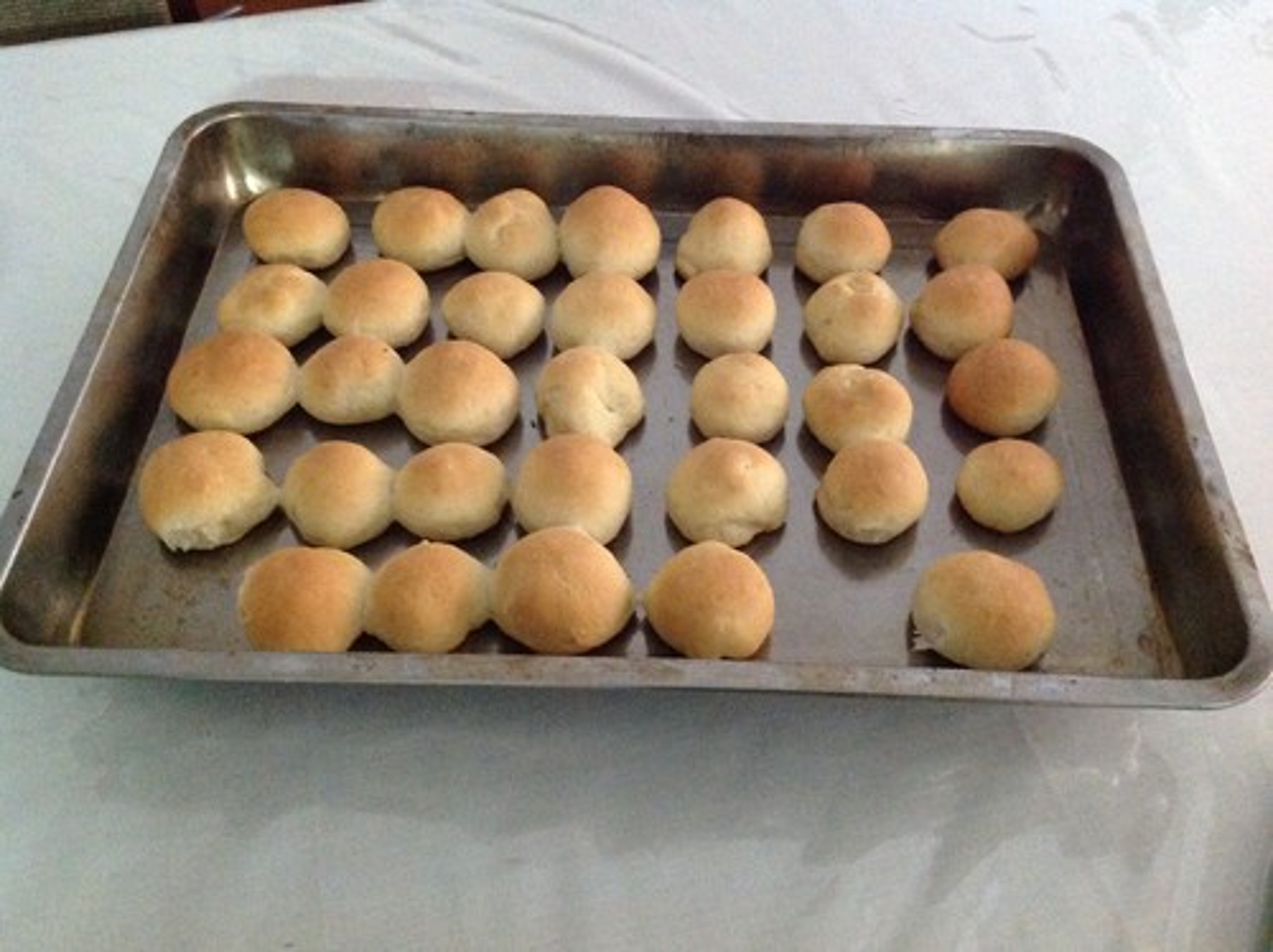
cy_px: 476
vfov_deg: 40.6
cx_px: 636
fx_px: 1286
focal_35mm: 35
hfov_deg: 52.7
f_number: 2.4
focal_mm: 4.28
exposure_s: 1/15
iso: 800
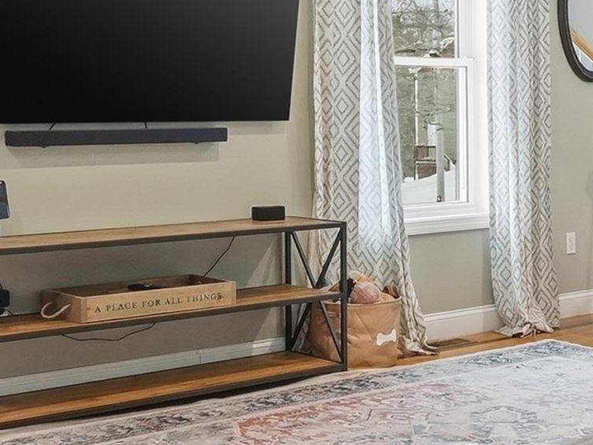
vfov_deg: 22.5
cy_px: 136
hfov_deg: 29.6
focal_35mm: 65
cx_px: 390
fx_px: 1113
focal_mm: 11
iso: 800
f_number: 7.1
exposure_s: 1/400
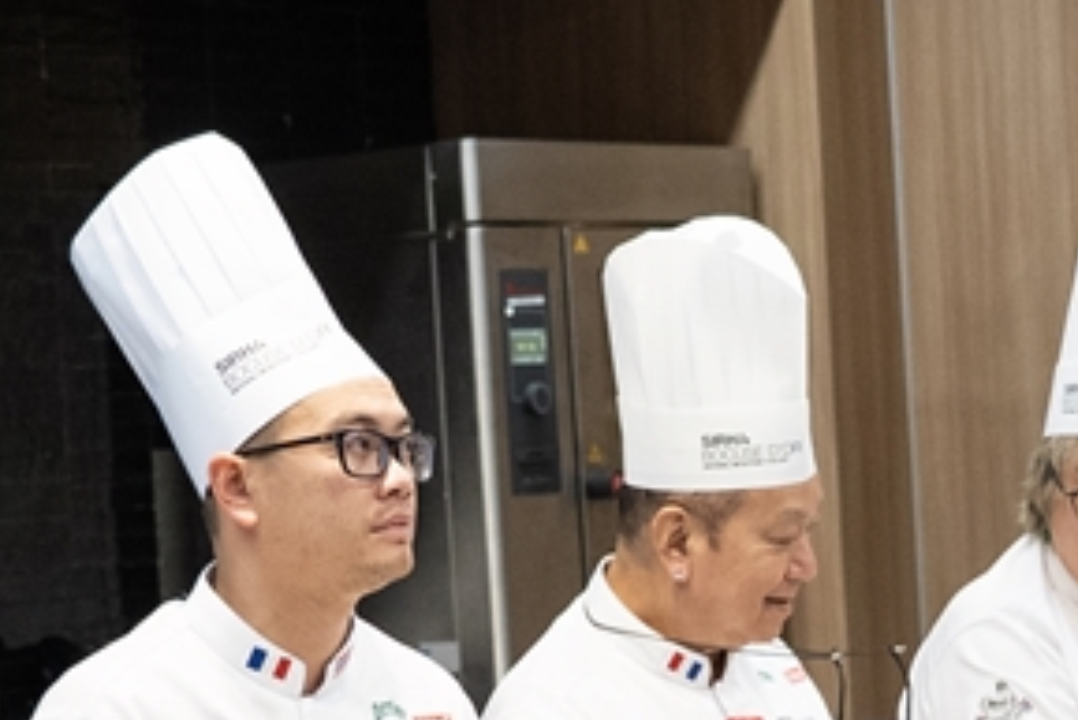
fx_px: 3685
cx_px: 636
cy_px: 616
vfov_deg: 11.1
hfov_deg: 16.6
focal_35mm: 123
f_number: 4
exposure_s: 1/125
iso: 1600
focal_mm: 33
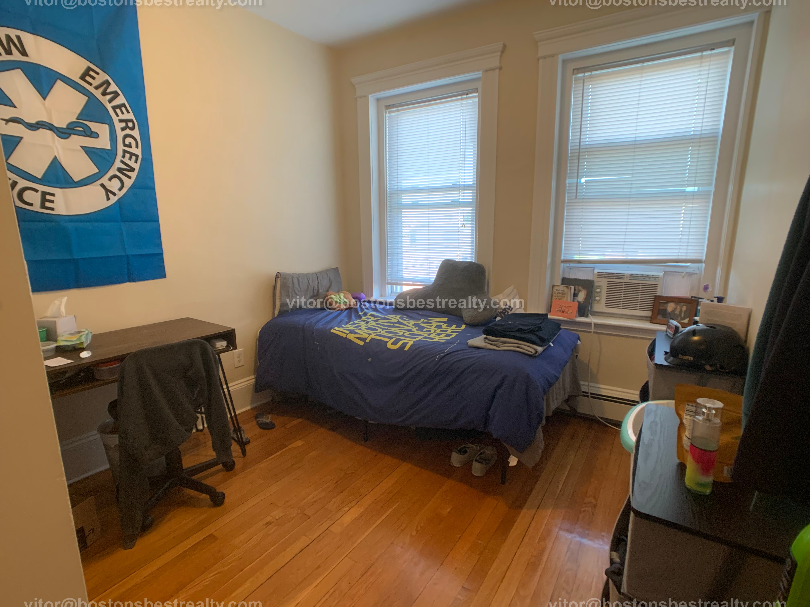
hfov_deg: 67.3
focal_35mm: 26
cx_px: 405
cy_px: 304
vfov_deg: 53.1
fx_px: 608
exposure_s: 1/60
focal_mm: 4.25
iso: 200
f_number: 1.8
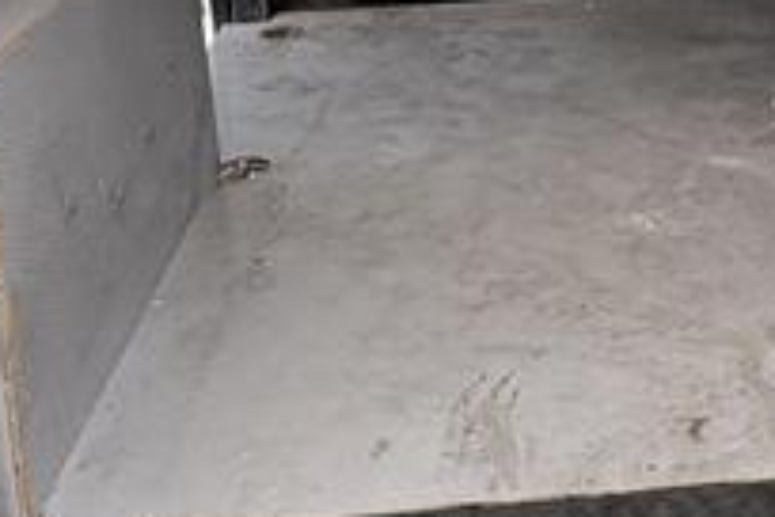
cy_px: -95
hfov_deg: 30.3
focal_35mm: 64
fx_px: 1378
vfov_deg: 20.0
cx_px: 672
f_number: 2.2
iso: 125
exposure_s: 1/107
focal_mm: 2.22
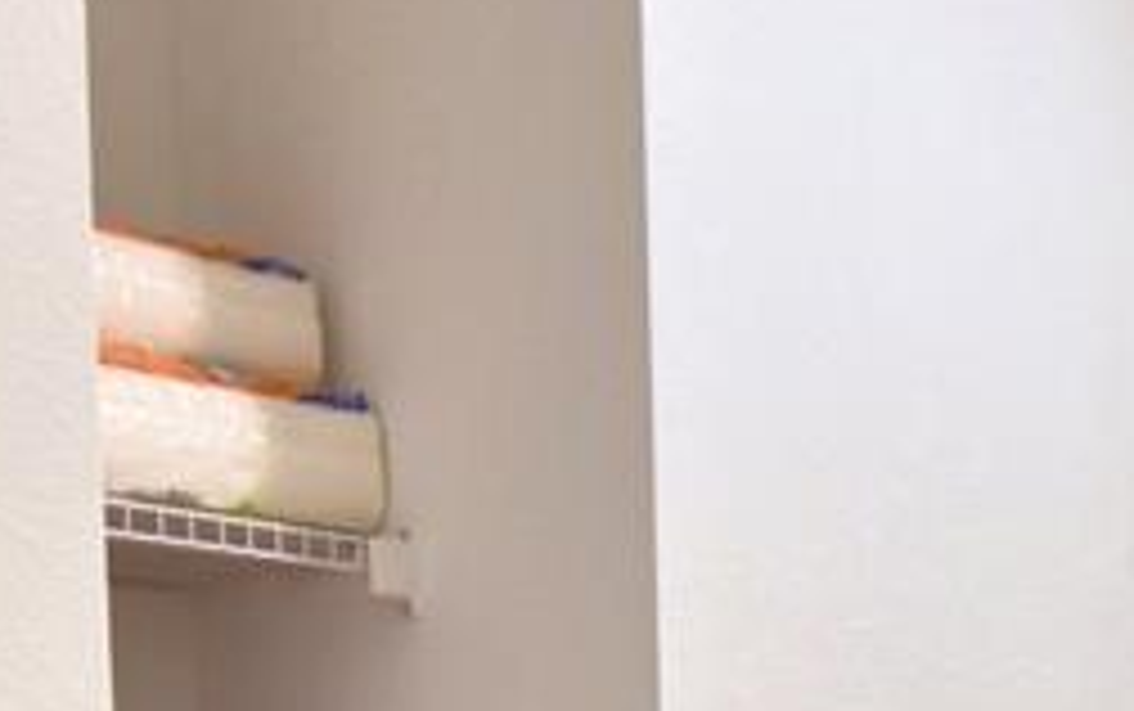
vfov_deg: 19.0
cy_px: 999
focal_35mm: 62
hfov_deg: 30.9
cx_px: 1089
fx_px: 1918
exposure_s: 1/50
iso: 400
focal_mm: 10
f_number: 4.5
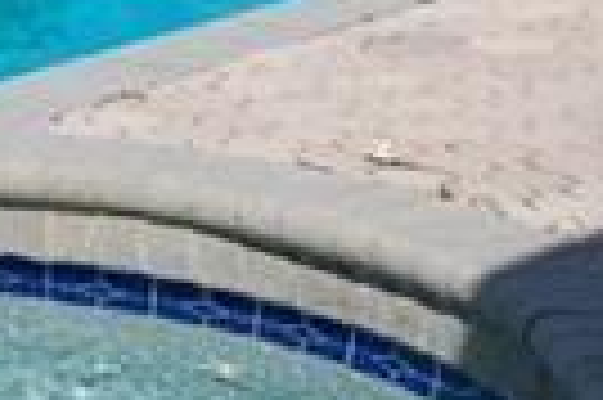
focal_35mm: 167
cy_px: -533
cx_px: -598
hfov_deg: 11.2
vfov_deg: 7.7
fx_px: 2794
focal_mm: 28
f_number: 3.5
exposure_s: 1/2500
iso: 100
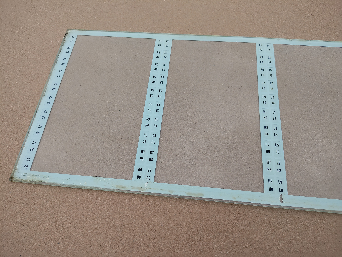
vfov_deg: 56.8
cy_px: 128
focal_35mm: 24
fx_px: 237
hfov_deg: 71.6
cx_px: 171
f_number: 1.8
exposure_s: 1/1708
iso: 100
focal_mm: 5.56
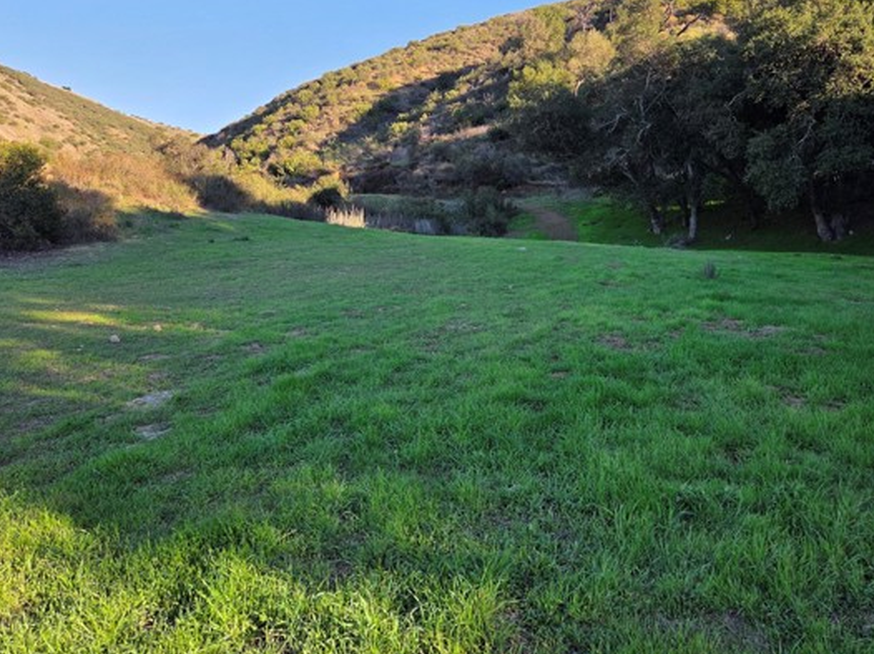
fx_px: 707
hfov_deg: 63.4
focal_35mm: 28
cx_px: 472
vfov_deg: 49.7
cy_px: 305
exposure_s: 1/1756
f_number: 1.8
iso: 80
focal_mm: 5.4
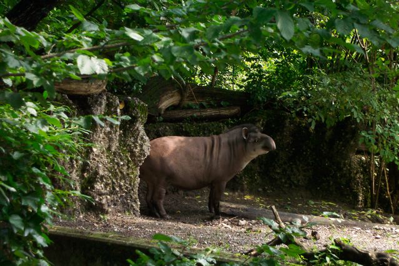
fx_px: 1164
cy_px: 133
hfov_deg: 19.5
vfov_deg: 13.0
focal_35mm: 105
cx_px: 200
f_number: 4.7
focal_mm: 21.2
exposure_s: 1/90
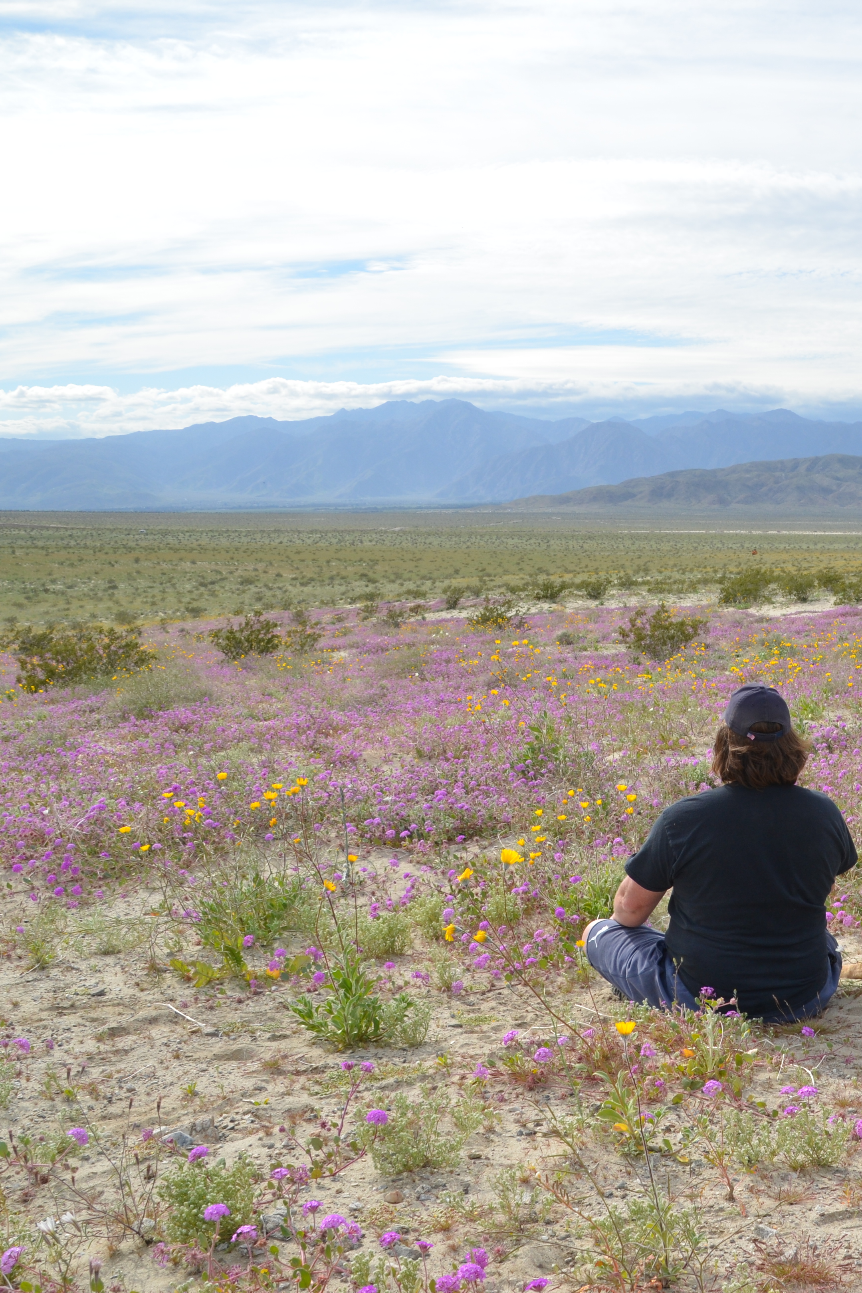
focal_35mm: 41
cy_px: 648
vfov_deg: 47.4
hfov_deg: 30.0
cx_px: 893
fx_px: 1473
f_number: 11
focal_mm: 18
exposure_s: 1/500
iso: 200
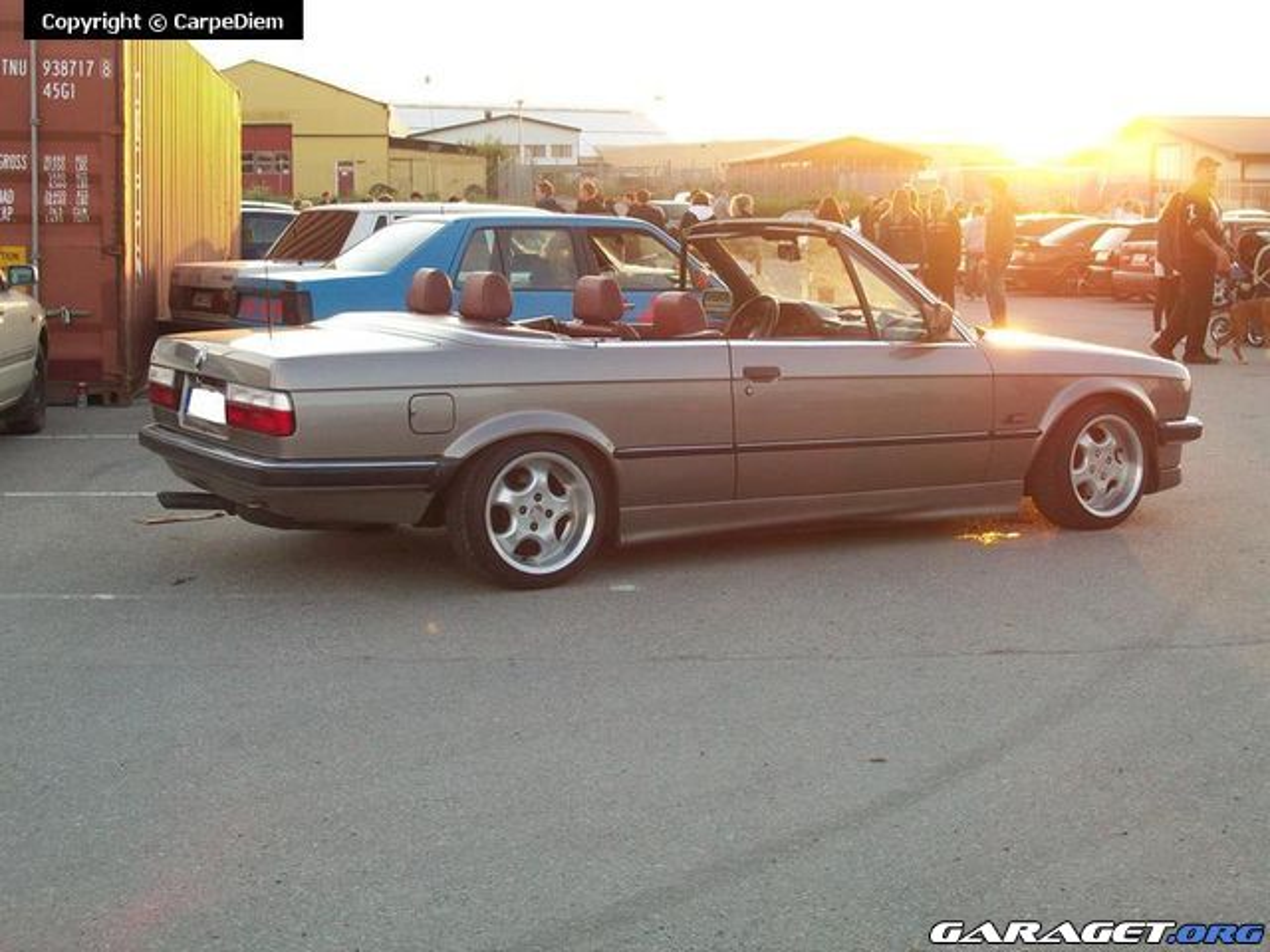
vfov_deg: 26.1
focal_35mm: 56
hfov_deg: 34.3
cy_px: 476
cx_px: 635
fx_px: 2055
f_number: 3.3
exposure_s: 1/60
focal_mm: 9.4
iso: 80
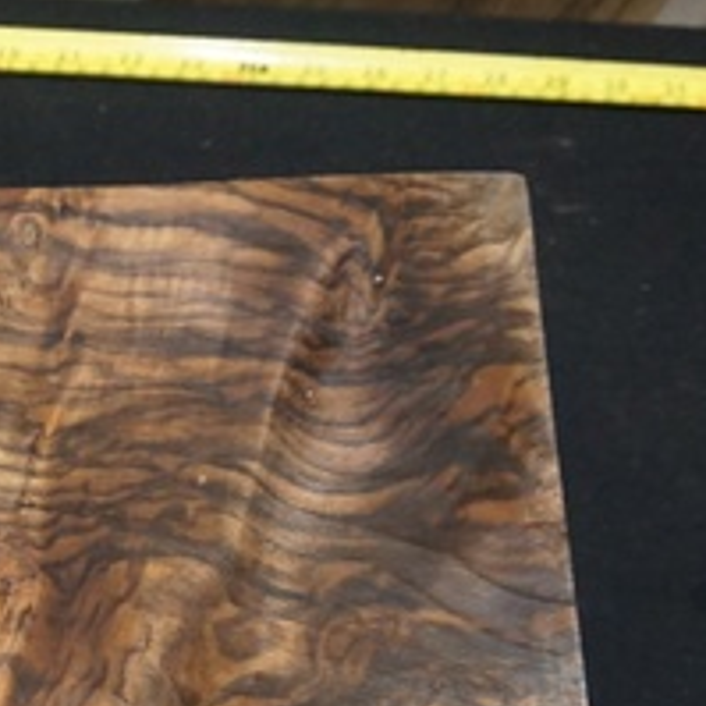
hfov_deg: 20.3
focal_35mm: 74
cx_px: -332
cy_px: 585
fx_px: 1708
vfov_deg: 23.0
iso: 2500
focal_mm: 16
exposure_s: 1/160
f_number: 3.5
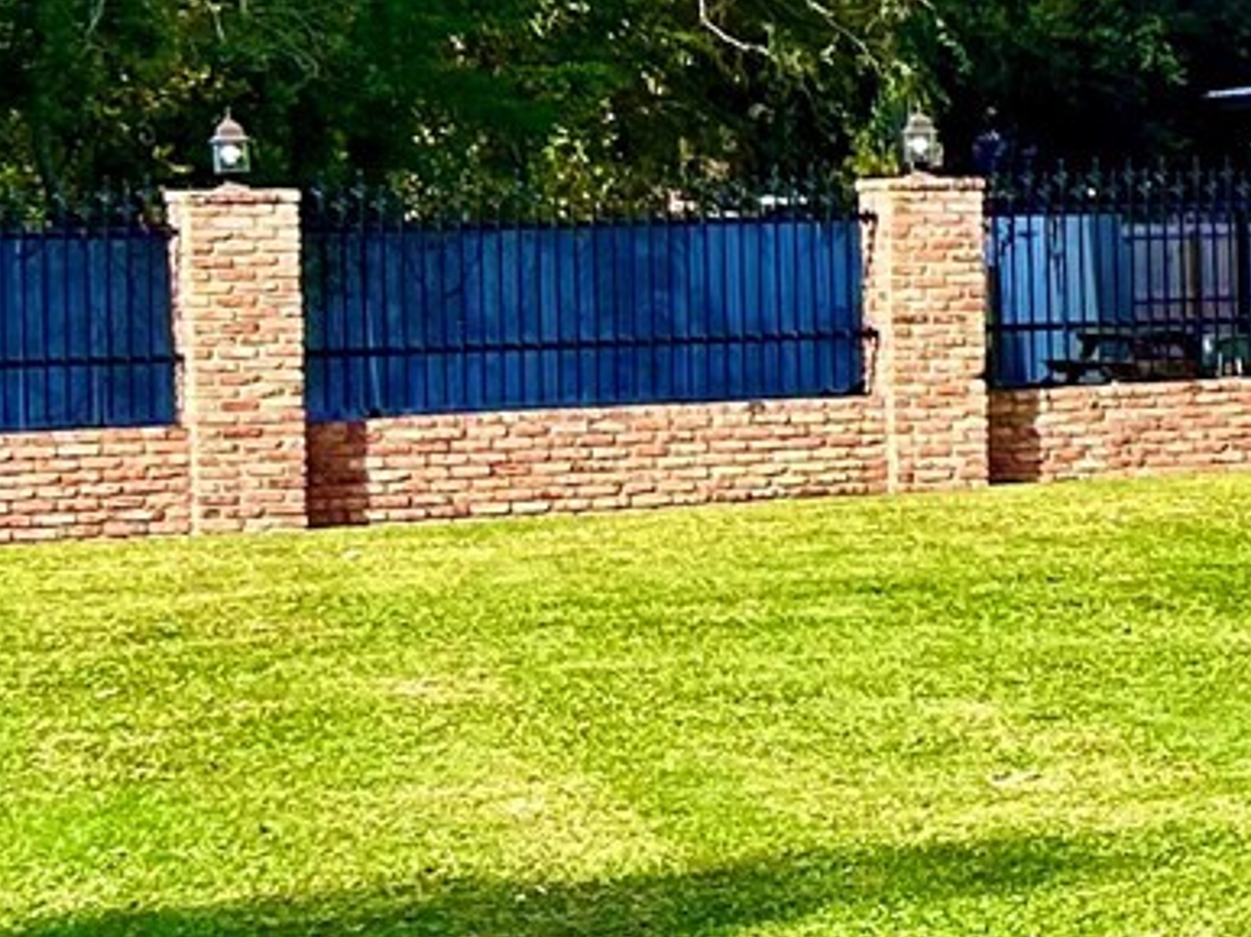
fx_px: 4984
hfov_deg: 11.6
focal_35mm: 138
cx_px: 3050
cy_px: 201
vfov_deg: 10.7
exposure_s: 1/2695
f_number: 1.5
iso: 50
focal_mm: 5.7
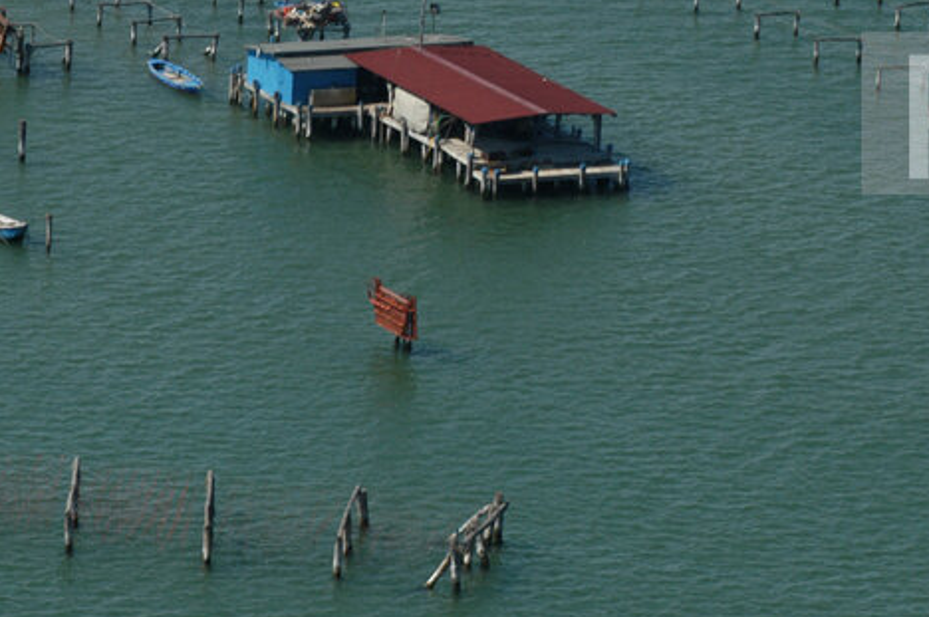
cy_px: -6
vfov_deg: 3.4
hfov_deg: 5.1
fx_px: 10389
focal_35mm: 403
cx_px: 422
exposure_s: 1/640
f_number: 6.3
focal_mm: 116
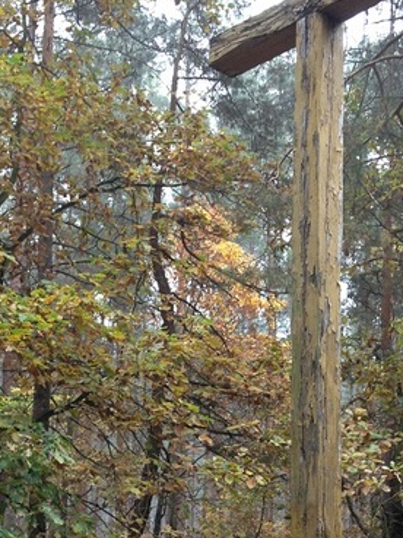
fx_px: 1180
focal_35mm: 76
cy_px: 425
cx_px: 241
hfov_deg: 19.4
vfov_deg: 25.3
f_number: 2.4
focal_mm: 4.28
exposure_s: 1/20
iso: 64
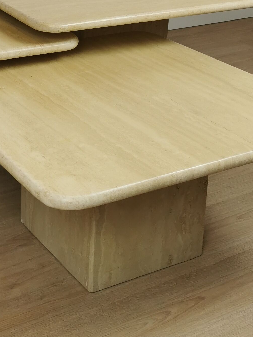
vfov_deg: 25.3
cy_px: 16
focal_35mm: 74
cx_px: 38
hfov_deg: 19.6
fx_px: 721
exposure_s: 1/100
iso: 64
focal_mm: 5.56
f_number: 1.6
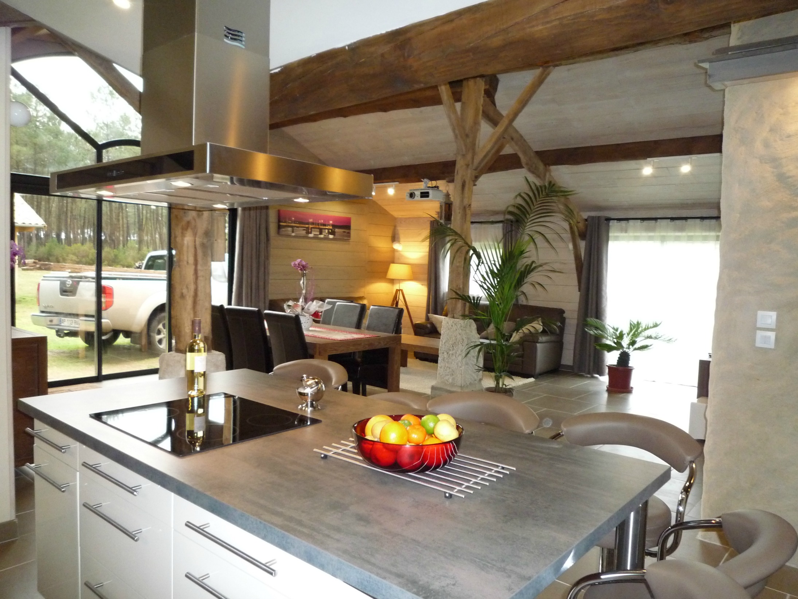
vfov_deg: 54.9
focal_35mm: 25
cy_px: 300
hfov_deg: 69.4
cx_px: 399
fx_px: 576
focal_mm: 4.4
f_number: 2.8
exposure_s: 1/30
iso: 400
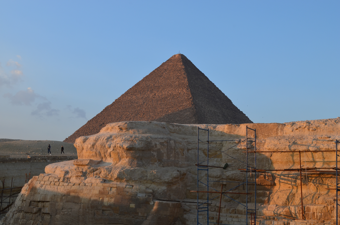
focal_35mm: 52
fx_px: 495
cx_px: 170
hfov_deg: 37.9
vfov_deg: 25.6
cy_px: 112
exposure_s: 1/100
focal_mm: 35
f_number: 11
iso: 200
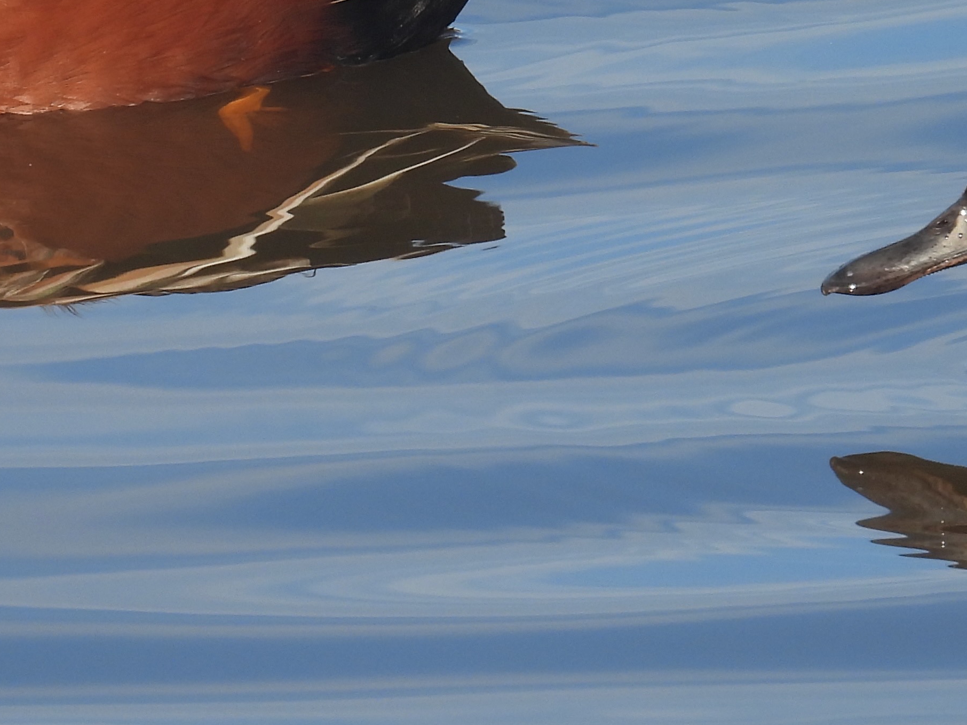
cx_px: 582
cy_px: -90
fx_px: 60368
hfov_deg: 0.9
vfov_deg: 0.7
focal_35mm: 2161
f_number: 5.6
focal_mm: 152
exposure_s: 1/400
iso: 100
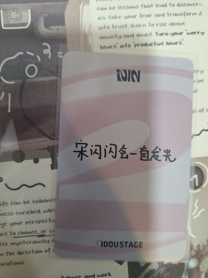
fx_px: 184
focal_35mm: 23
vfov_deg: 73.9
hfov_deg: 58.9
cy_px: 139
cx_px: 104
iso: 100
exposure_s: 1/40
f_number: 1.8
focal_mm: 5.54
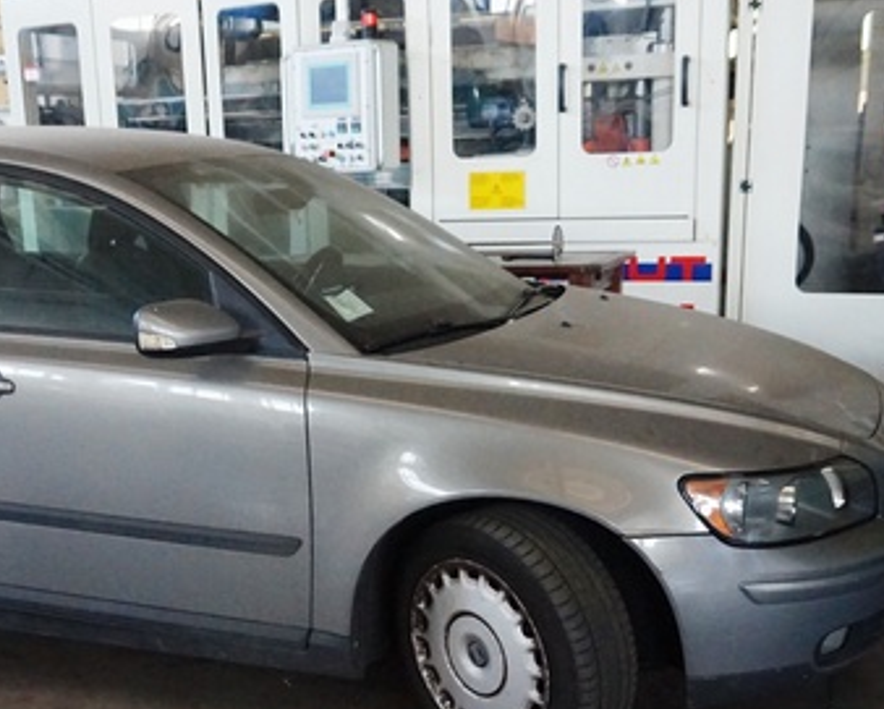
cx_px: 341
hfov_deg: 38.5
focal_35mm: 48
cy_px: 528
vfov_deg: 31.0
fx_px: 1257
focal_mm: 16
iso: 3200
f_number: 3.5
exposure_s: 1/125
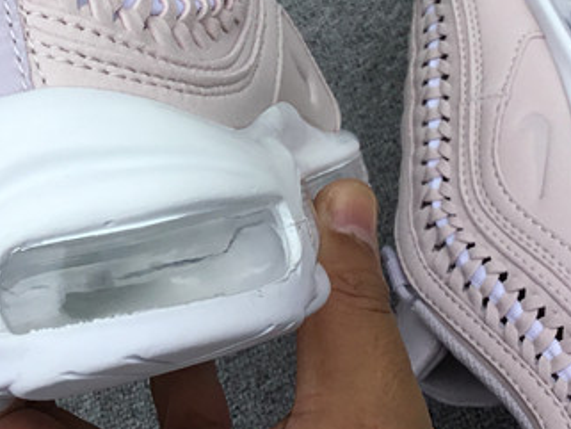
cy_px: 17
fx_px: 1436
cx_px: 244
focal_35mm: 87
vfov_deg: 16.7
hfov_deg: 22.5
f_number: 2.4
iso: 25
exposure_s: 1/783
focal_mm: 3.3
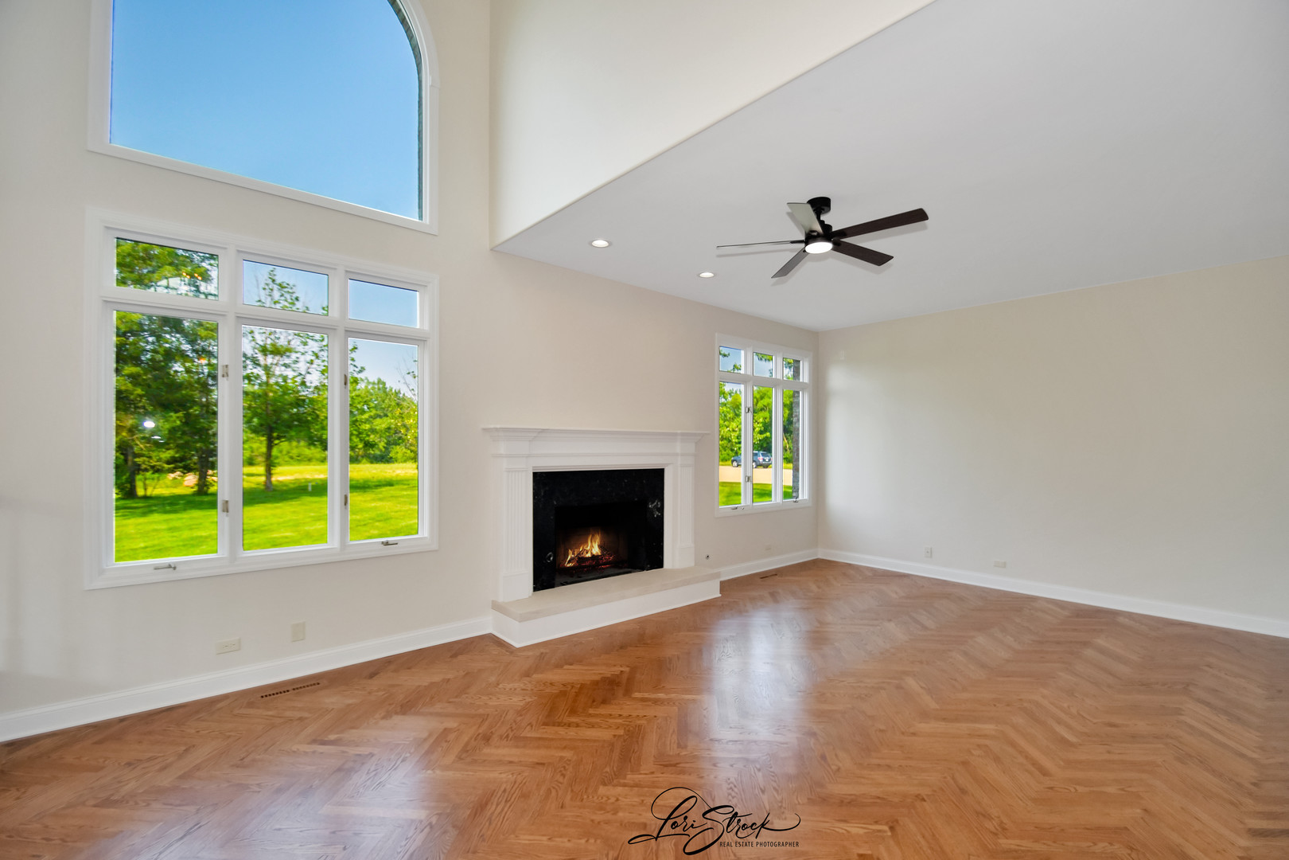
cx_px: 644
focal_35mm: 15
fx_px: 537
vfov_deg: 77.3
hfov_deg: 100.4
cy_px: 430
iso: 400
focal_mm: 10
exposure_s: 1/1250
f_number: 8
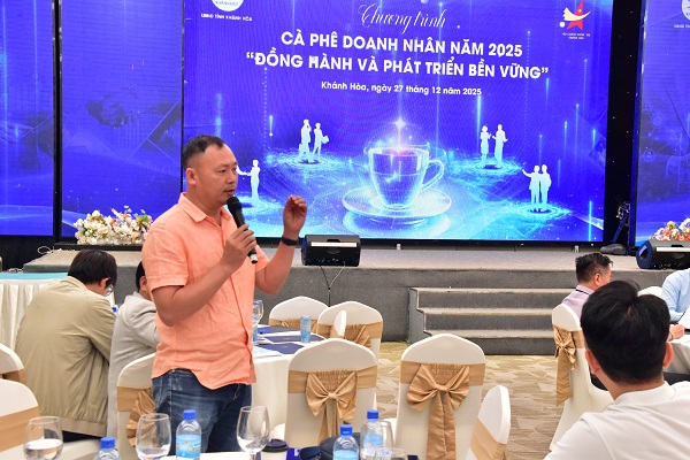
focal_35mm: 48
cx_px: 345
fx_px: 920
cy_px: 230
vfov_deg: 28.1
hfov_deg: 41.1
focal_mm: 48
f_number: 10
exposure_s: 1/50
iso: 4500
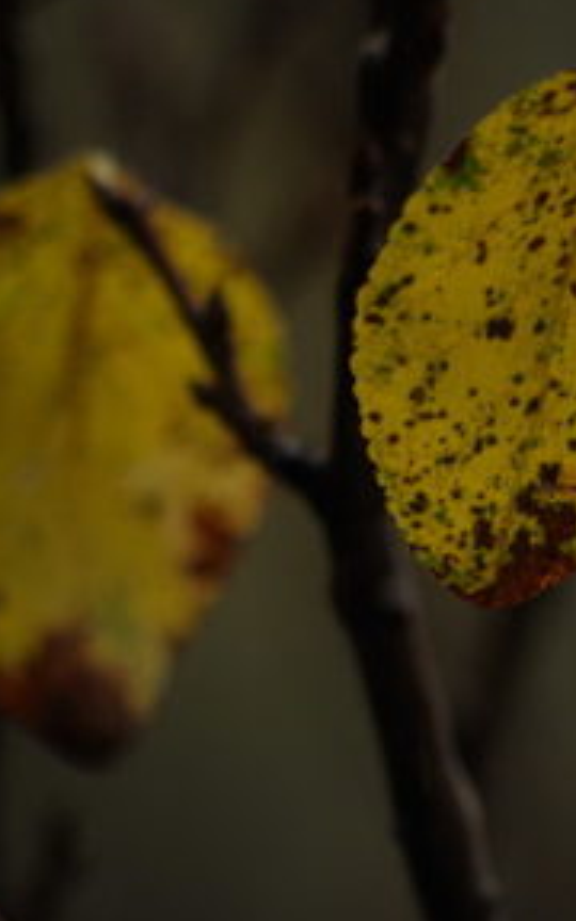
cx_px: 627
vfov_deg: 2.2
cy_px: 571
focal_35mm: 952
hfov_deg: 1.4
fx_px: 23911
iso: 400
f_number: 5.8
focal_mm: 300
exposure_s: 1/250
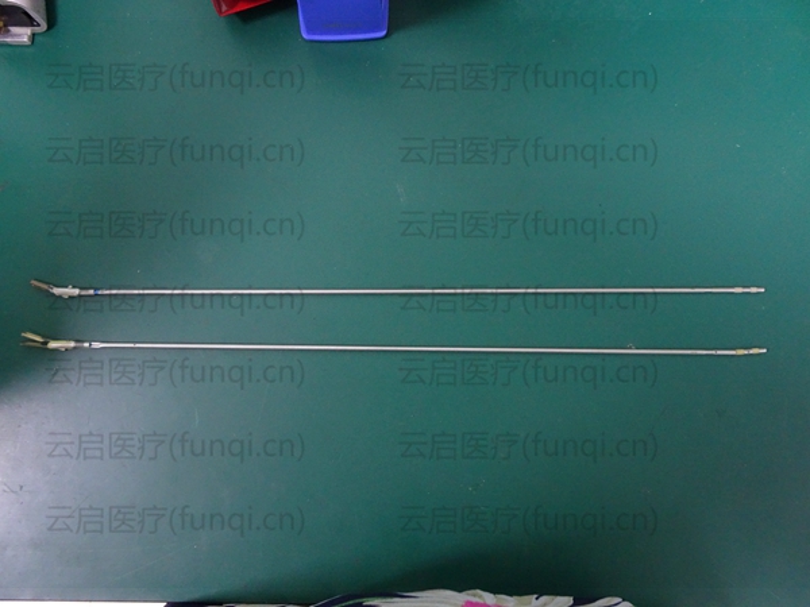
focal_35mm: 24
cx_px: 405
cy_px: 304
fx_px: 562
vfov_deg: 56.8
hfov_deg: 71.6
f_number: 3.5
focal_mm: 4.1
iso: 800
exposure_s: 1/8
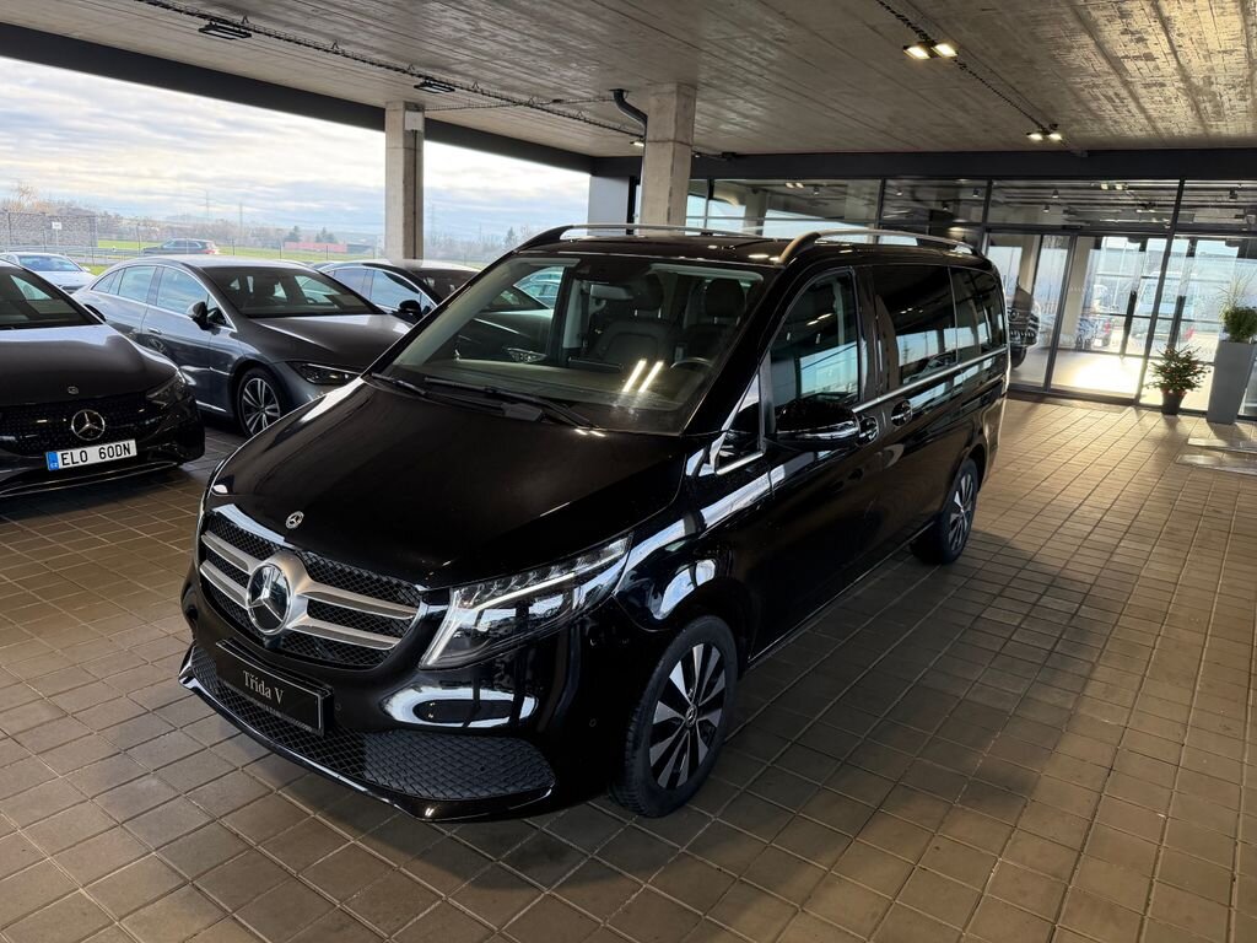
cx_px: 628
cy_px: 472
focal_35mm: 24
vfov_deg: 56.8
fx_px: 872
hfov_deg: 71.6
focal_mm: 6.76
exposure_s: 1/231
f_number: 1.78
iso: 200
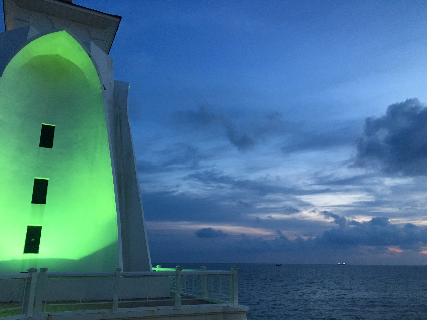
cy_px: 160
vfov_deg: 48.2
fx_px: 358
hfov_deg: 61.7
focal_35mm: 29
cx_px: 214
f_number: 2.2
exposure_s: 1/33
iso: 160
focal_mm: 4.15
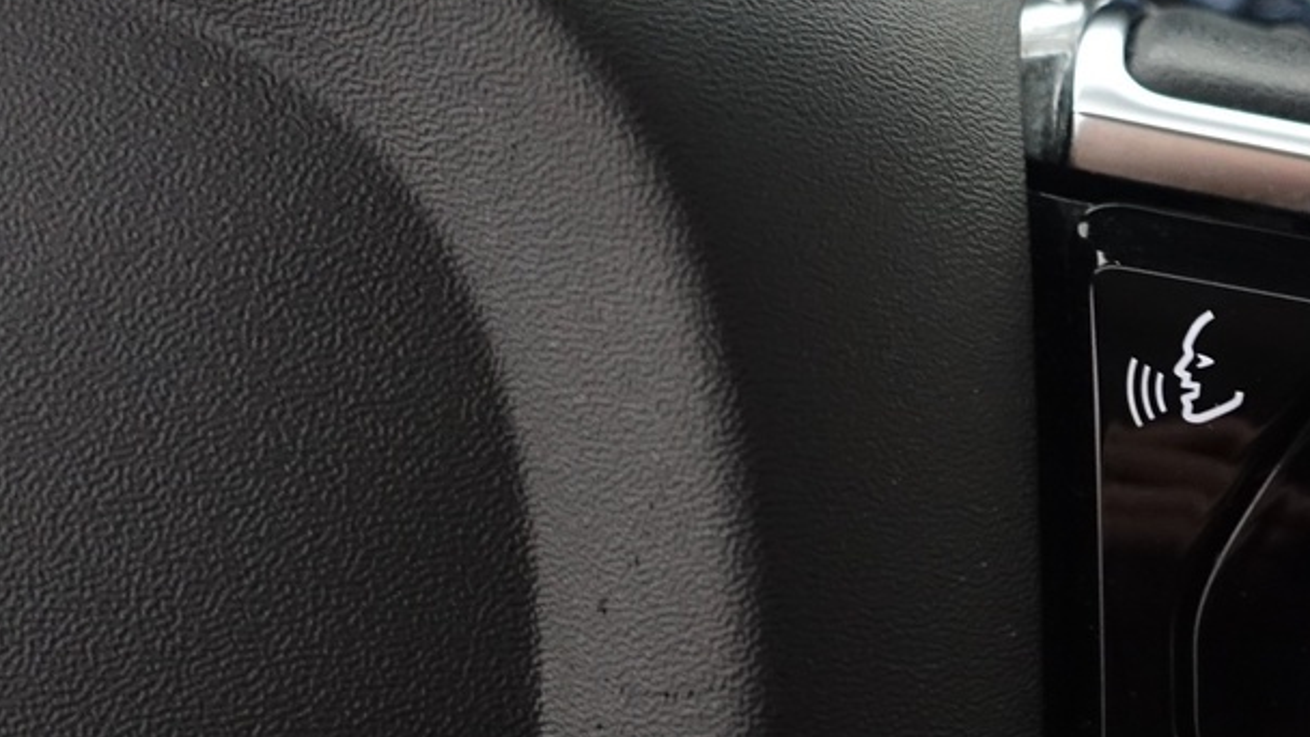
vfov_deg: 17.9
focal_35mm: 67
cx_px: 1558
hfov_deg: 27.7
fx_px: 2327
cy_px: 545
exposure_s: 1/40
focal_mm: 8.8
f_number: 2.5
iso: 1000
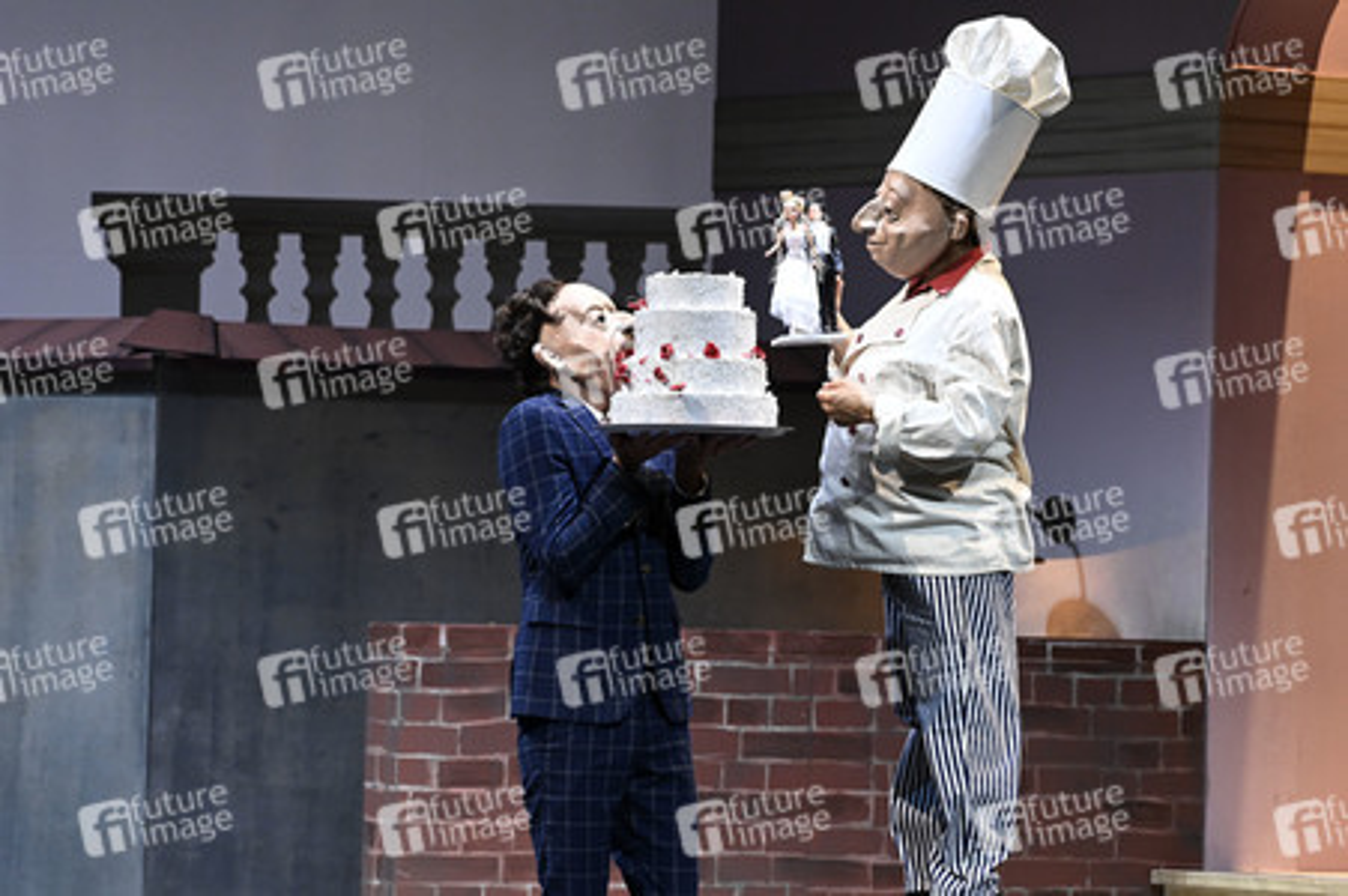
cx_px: 674
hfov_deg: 10.3
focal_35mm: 200
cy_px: 448
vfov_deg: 6.9
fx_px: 7483
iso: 6400
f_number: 5.6
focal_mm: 200
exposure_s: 1/200
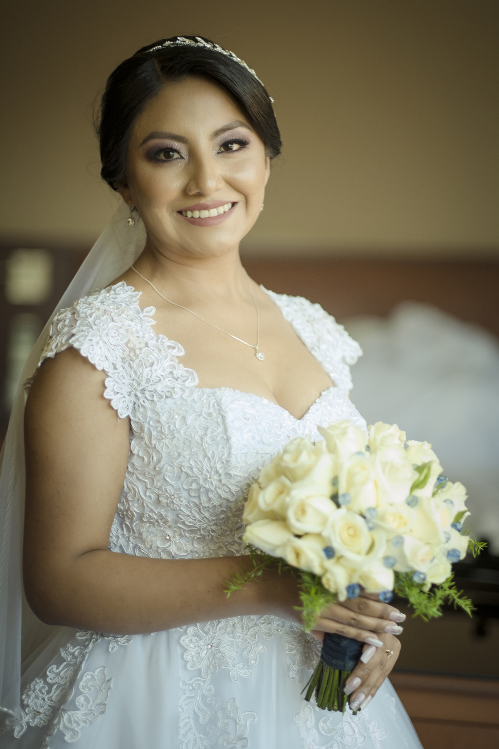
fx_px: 1746
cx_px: 250
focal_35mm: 84
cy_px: 374
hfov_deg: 16.3
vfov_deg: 24.2
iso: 500
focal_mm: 56
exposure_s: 1/250
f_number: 1.2
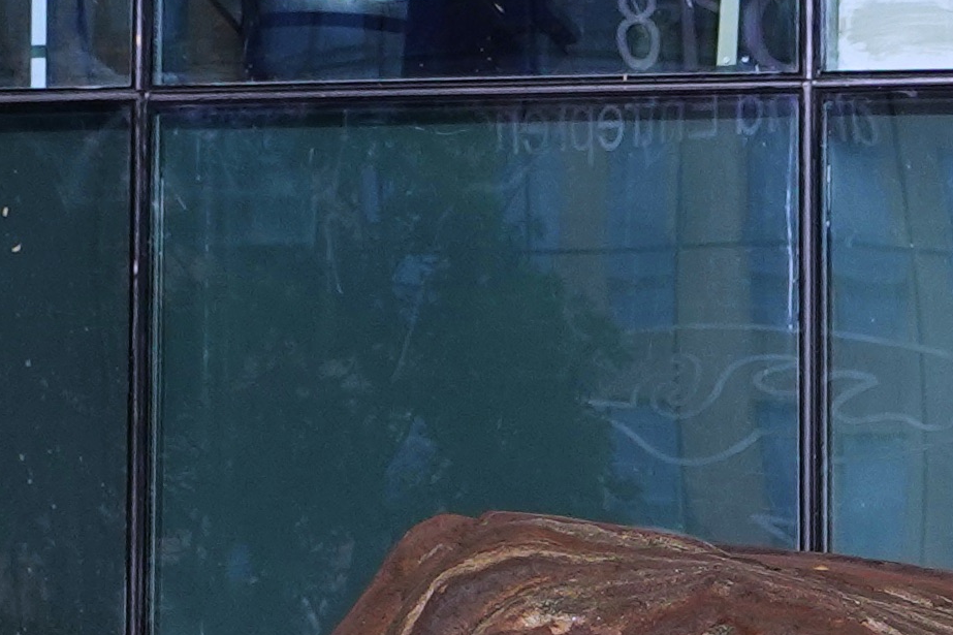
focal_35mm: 172
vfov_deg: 7.4
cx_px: 1993
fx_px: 4552
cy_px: 1589
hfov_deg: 10.8
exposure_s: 1/160
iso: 125
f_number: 4
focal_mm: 11.4
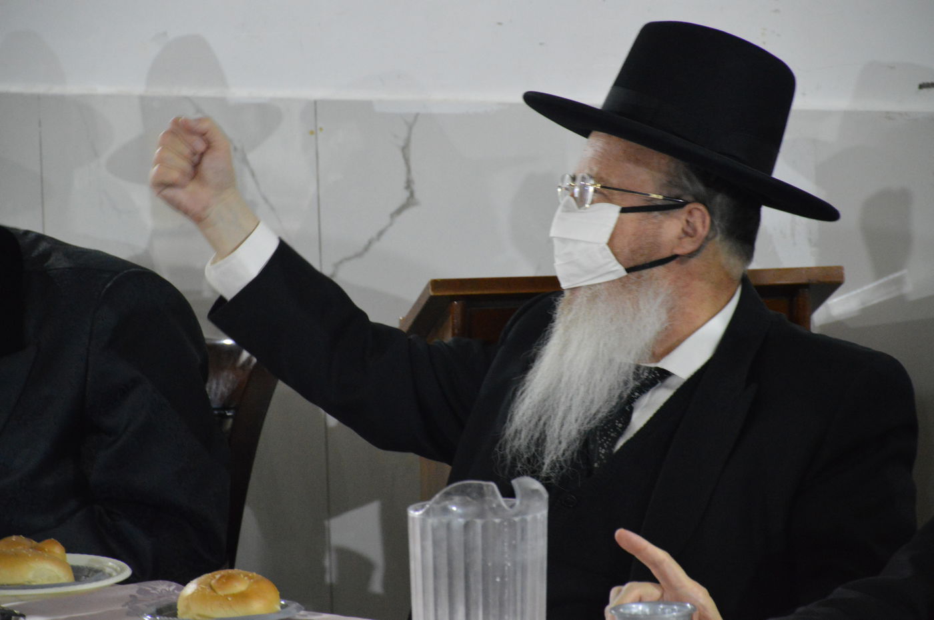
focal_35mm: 210
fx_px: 5442
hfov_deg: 9.8
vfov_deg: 6.5
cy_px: 310
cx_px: 467
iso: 3200
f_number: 5.6
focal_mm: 140
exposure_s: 1/50
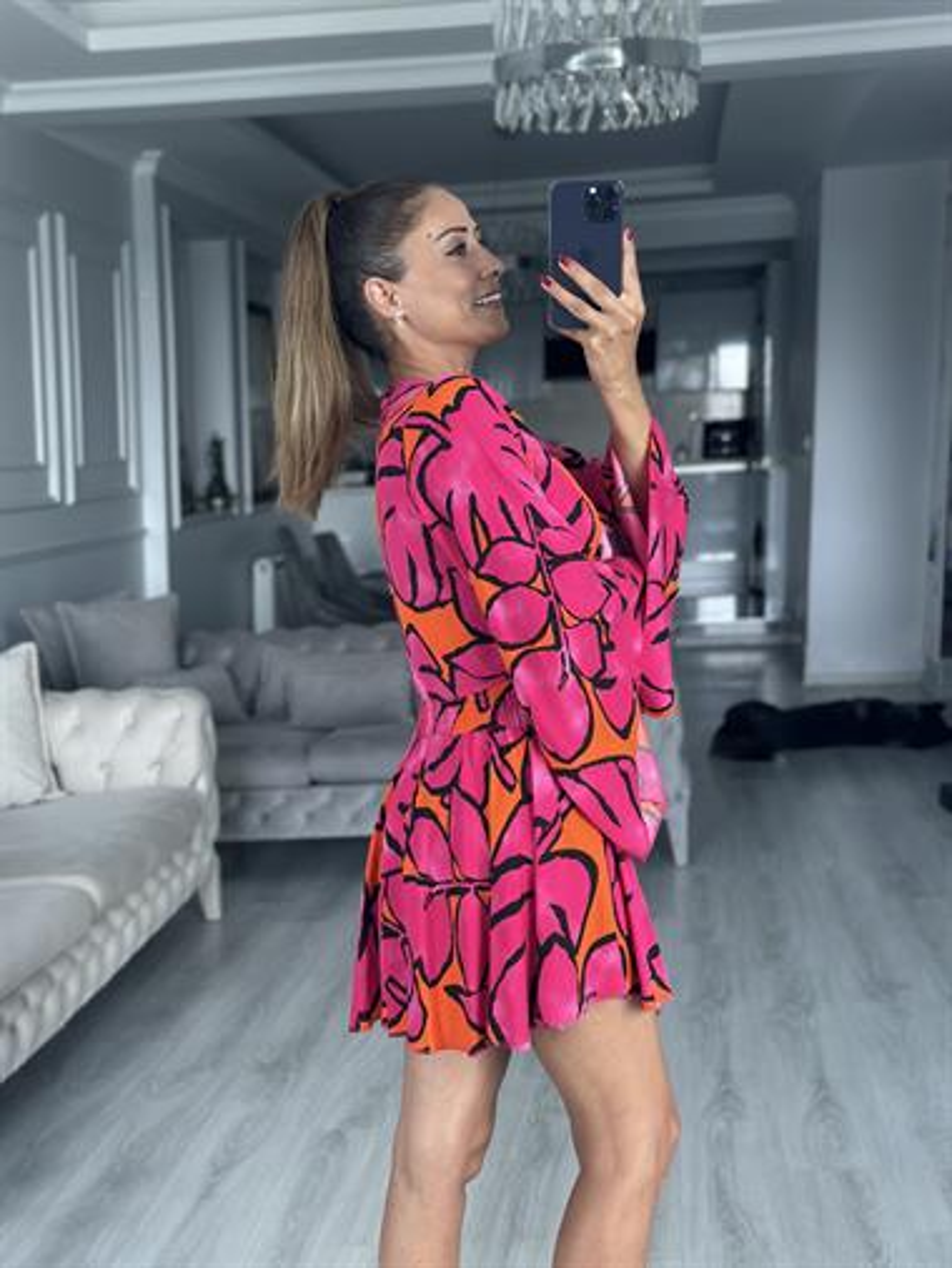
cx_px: 476
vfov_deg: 39.6
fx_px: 1759
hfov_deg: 30.3
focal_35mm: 48
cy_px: 634
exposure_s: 1/81
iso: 125
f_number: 1.78
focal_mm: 6.86
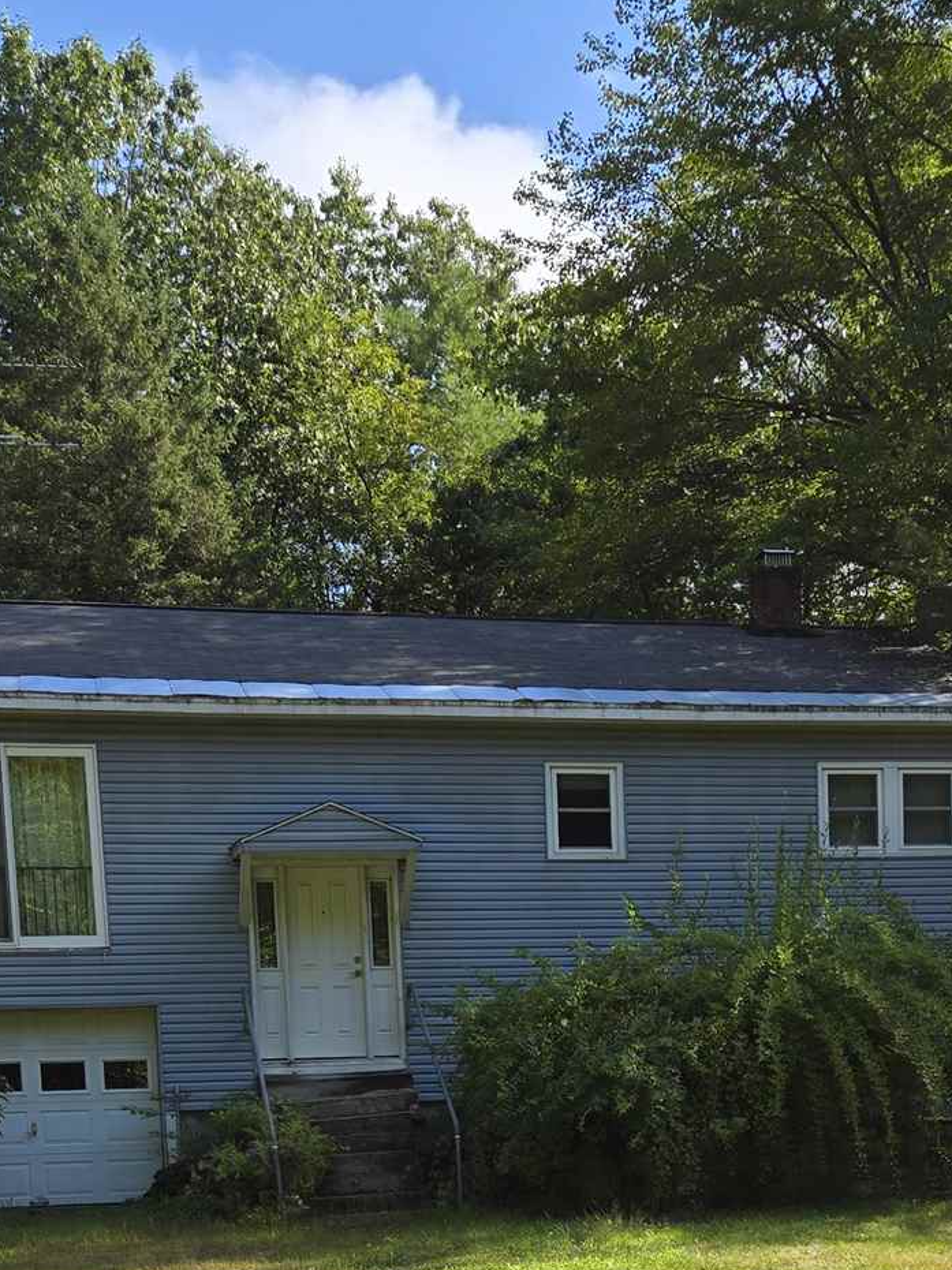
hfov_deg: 25.4
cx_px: 672
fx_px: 2091
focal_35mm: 57
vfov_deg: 31.0
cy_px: 1307
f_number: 1.8
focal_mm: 5.4
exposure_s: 1/1081
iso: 25
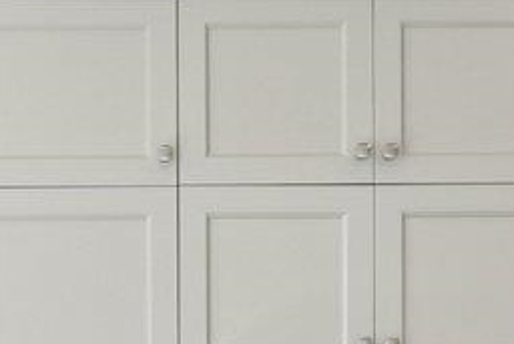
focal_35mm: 112
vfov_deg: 11.2
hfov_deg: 17.7
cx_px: -36
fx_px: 1600
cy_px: 677
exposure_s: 1/200
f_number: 8
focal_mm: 14
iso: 640
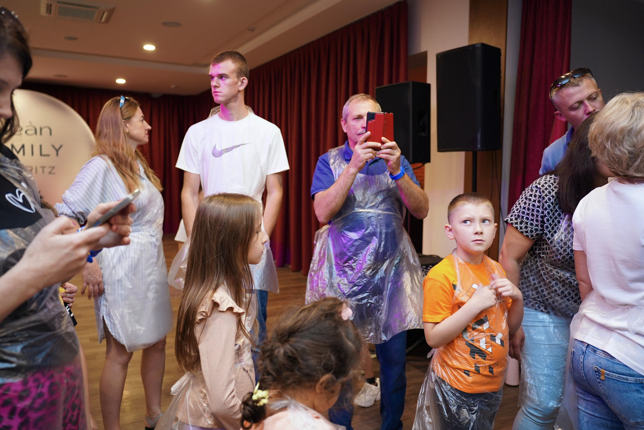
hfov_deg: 65.5
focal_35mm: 28
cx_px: 322
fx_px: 501
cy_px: 215
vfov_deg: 46.4
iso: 500
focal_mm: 28
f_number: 2.8
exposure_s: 1/60
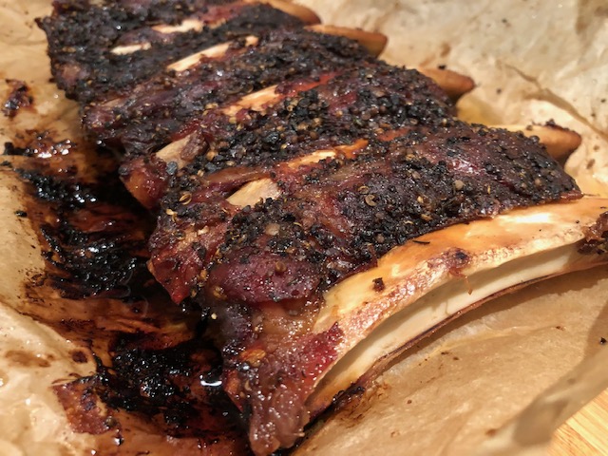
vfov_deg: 49.7
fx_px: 492
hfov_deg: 63.4
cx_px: 304
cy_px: 228
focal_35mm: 28
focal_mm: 4
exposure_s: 1/4
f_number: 1.8
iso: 100
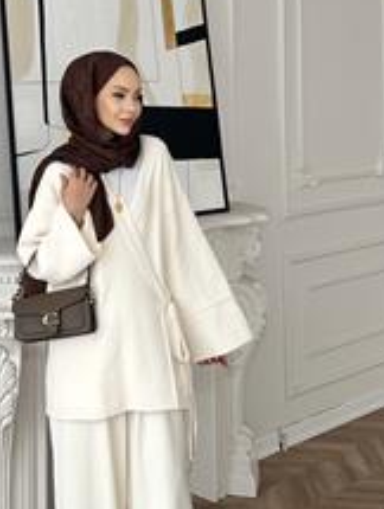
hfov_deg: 31.1
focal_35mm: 46
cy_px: 266
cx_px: 102
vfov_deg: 41.2
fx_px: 678
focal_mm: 6.86
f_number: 1.78
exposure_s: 1/127
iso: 64
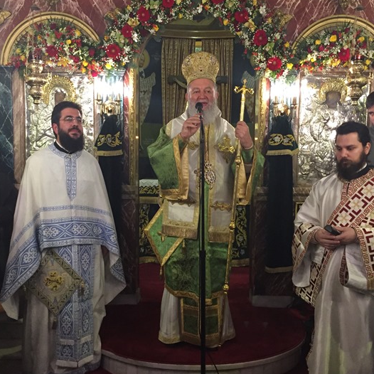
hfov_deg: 42.8
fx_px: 477
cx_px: 184
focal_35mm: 39
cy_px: 205
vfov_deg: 42.8
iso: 250
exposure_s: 1/33
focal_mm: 4.15
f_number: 2.2
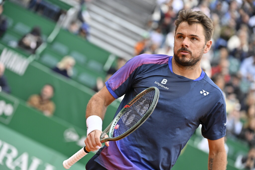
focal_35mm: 180
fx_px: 1275
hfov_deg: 11.4
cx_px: 128
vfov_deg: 7.6
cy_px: 85
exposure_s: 1/3200
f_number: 5
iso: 1600
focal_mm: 180
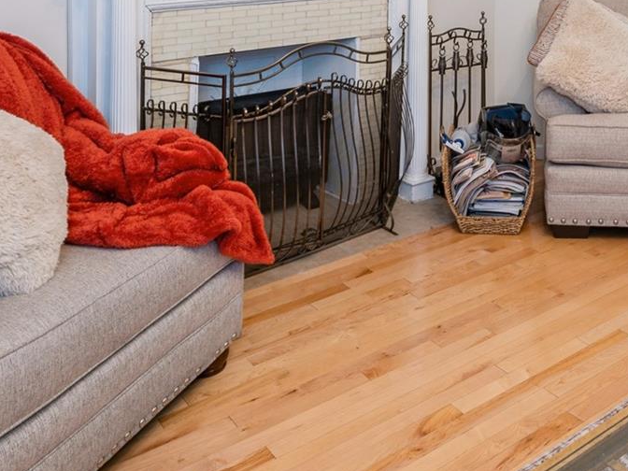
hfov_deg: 43.9
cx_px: 492
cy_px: -47
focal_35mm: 41
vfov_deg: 31.2
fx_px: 744
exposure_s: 1.6
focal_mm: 14
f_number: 11
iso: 200
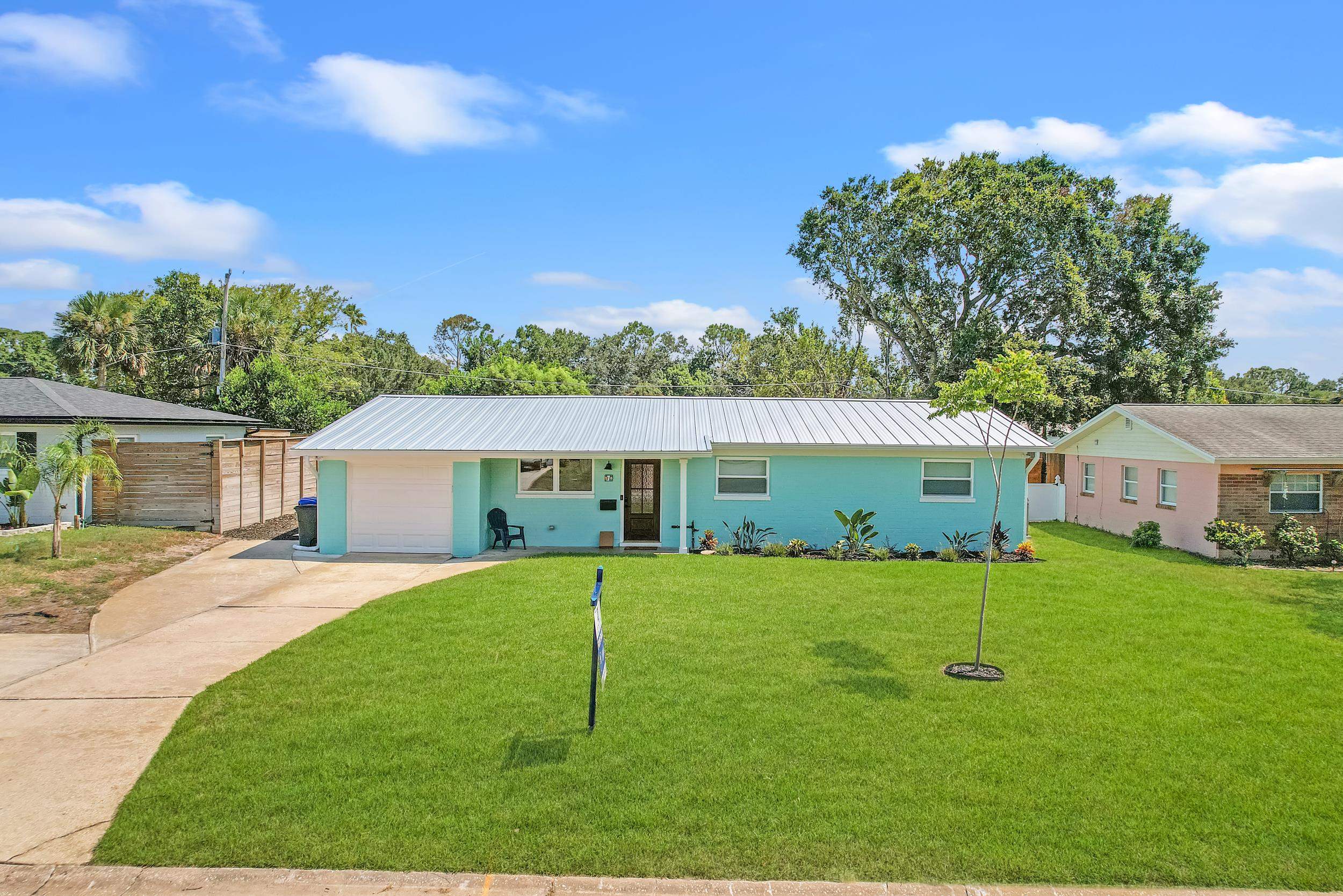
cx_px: 672
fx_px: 821
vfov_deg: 57.2
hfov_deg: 78.6
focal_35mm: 22
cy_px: 448
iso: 100
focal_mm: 8.38
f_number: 2.8
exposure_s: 1/640
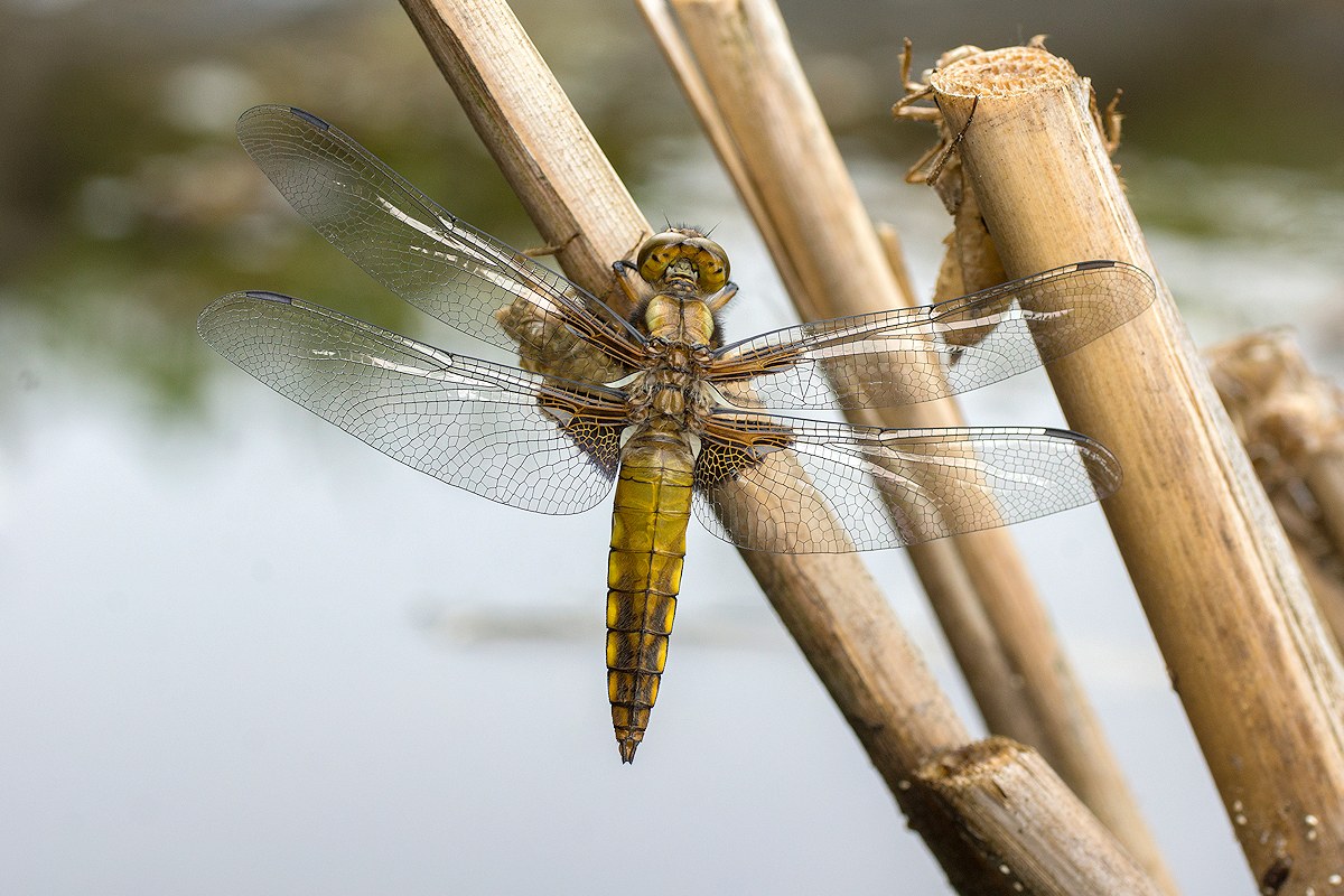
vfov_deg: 10.2
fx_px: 5040
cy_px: 448
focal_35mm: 135
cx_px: 672
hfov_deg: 15.2
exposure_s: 1/100
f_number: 8
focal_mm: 90
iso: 400
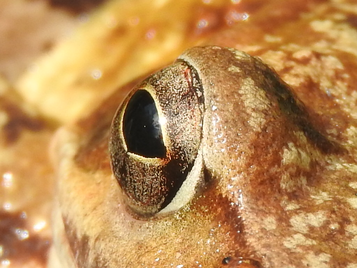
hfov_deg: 18.7
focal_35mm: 105
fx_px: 1083
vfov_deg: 14.1
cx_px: 178
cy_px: 134
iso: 100
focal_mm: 18.8
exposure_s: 1/400
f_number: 4.8
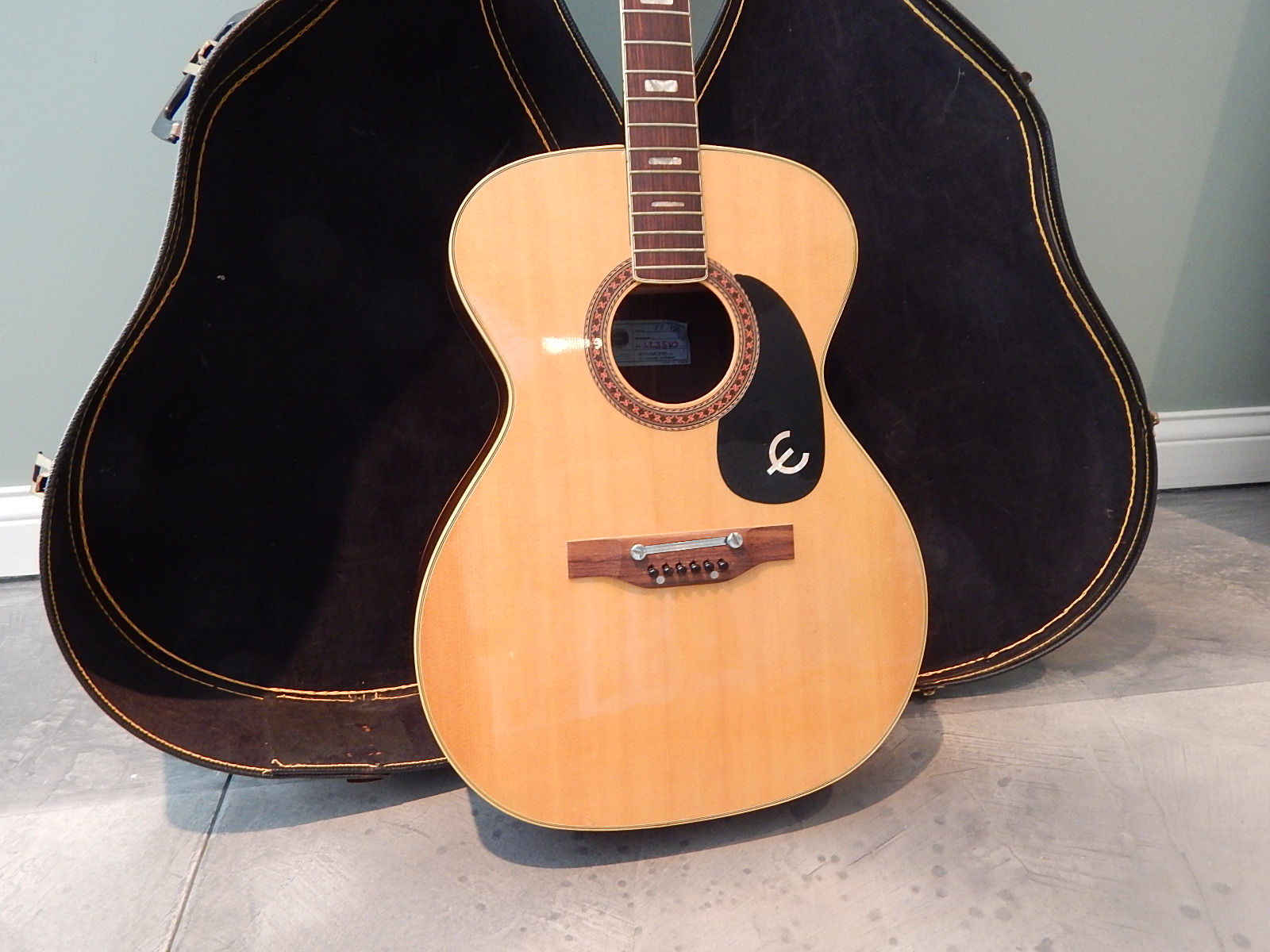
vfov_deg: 54.9
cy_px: 476
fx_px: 917
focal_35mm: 25
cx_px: 635
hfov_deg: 69.4
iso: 400
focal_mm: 4.5
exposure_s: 1/15
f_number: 3.1
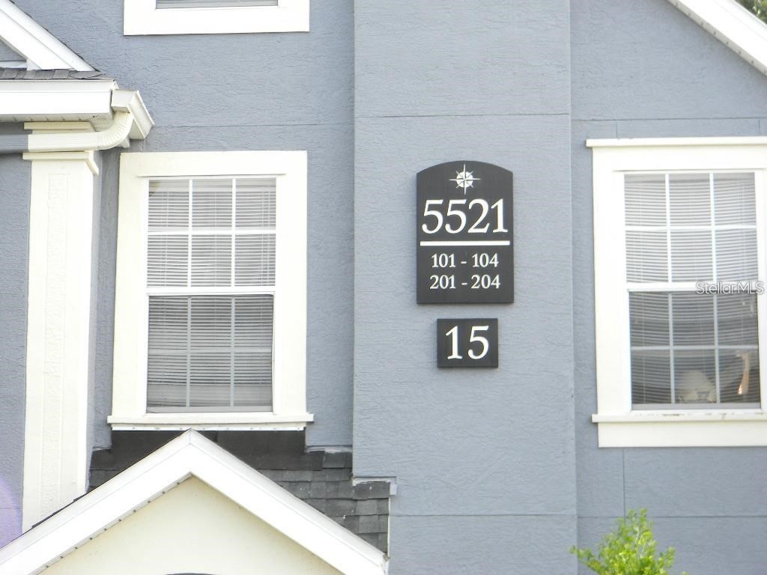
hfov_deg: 18.7
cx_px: 384
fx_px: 2327
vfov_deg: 14.1
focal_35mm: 105
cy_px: 288
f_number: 4.7
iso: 80
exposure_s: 1/87.7
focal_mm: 19
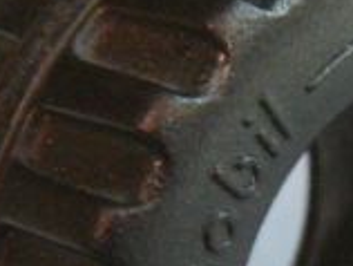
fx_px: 1277
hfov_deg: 15.6
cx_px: 297
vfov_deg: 11.8
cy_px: 272
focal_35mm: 125
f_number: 4
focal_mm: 6
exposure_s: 1/8
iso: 400
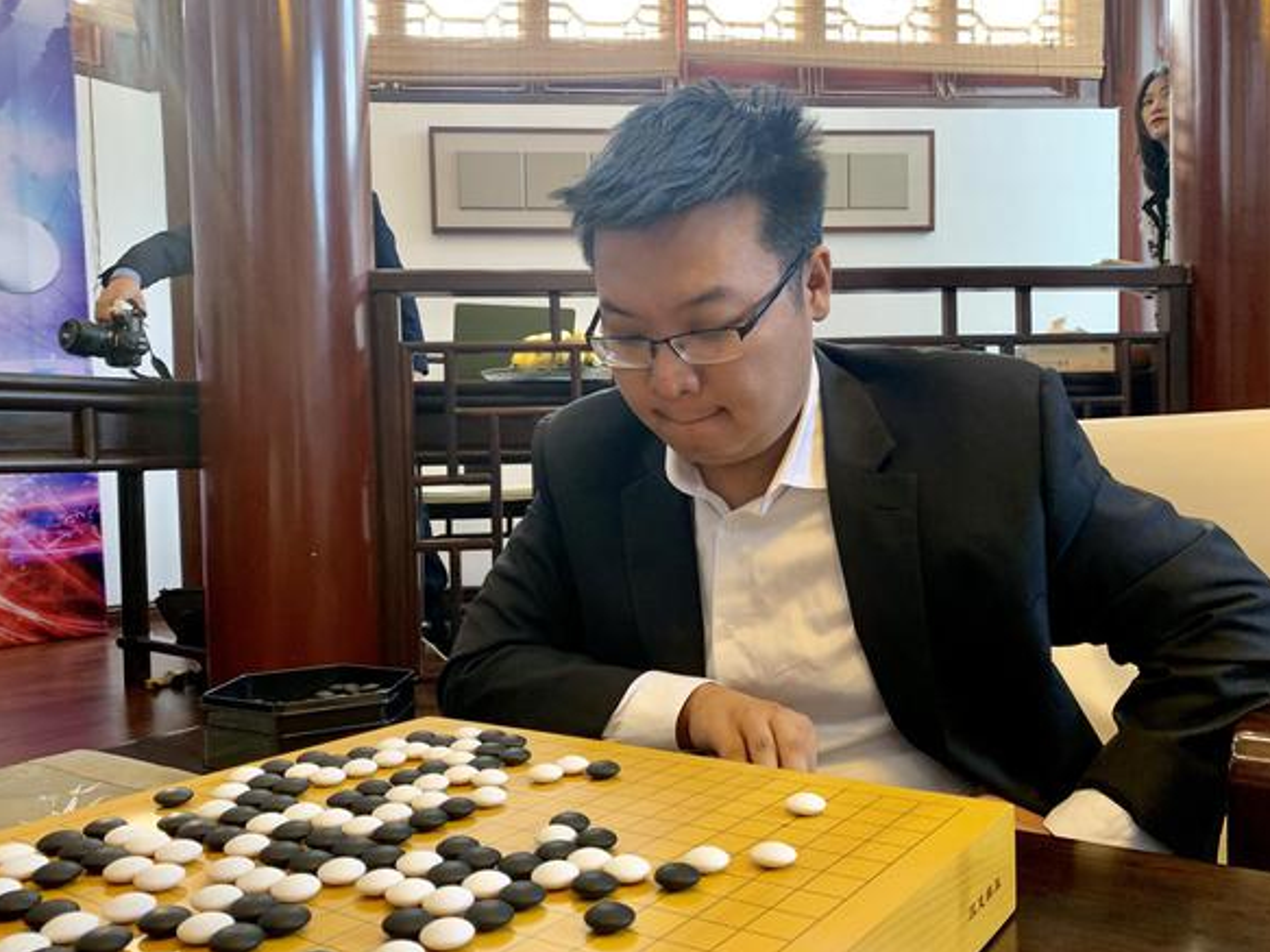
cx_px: 667
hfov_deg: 61.6
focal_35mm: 29
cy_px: 511
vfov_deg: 48.2
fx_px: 1064
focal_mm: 4.25
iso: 250
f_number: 1.8
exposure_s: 1/60
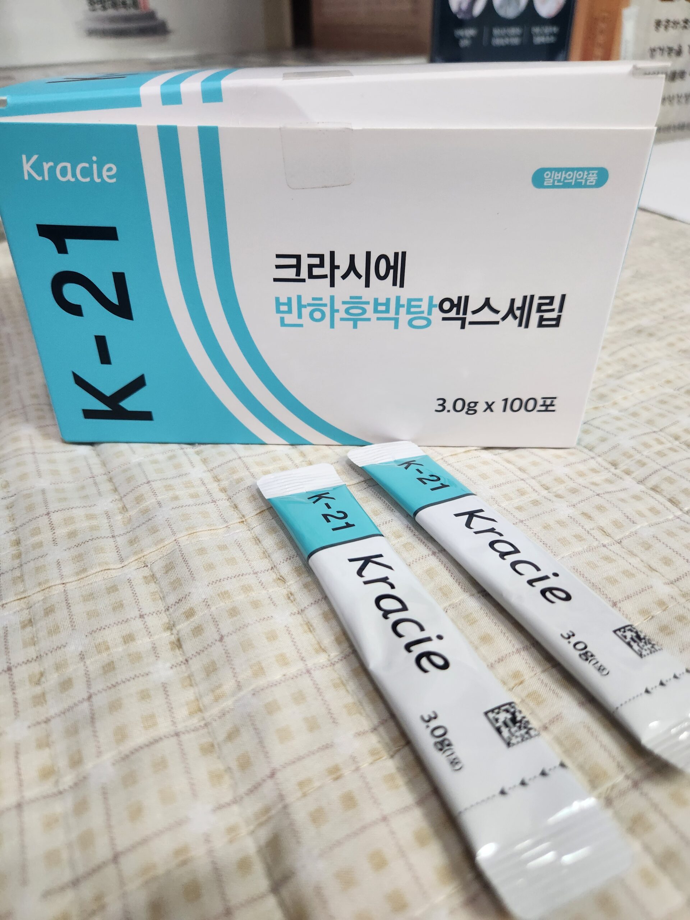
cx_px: 345
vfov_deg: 73.9
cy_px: 460
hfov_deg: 58.9
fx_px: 611
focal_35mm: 23
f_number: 1.8
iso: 200
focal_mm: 5.4
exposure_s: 1/120
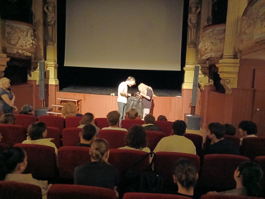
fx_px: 199
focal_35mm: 26
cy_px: 100
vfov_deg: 53.1
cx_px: 132
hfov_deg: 67.3
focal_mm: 3.98
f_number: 1.8
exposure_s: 1/10
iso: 2500
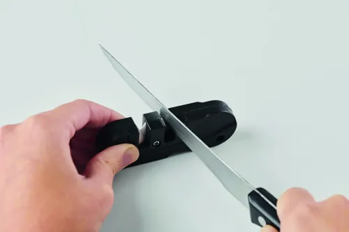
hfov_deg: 19.5
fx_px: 1018
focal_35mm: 105
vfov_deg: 13.0
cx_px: 174
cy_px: 116
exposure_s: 1/125
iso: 100
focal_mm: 105
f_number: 11
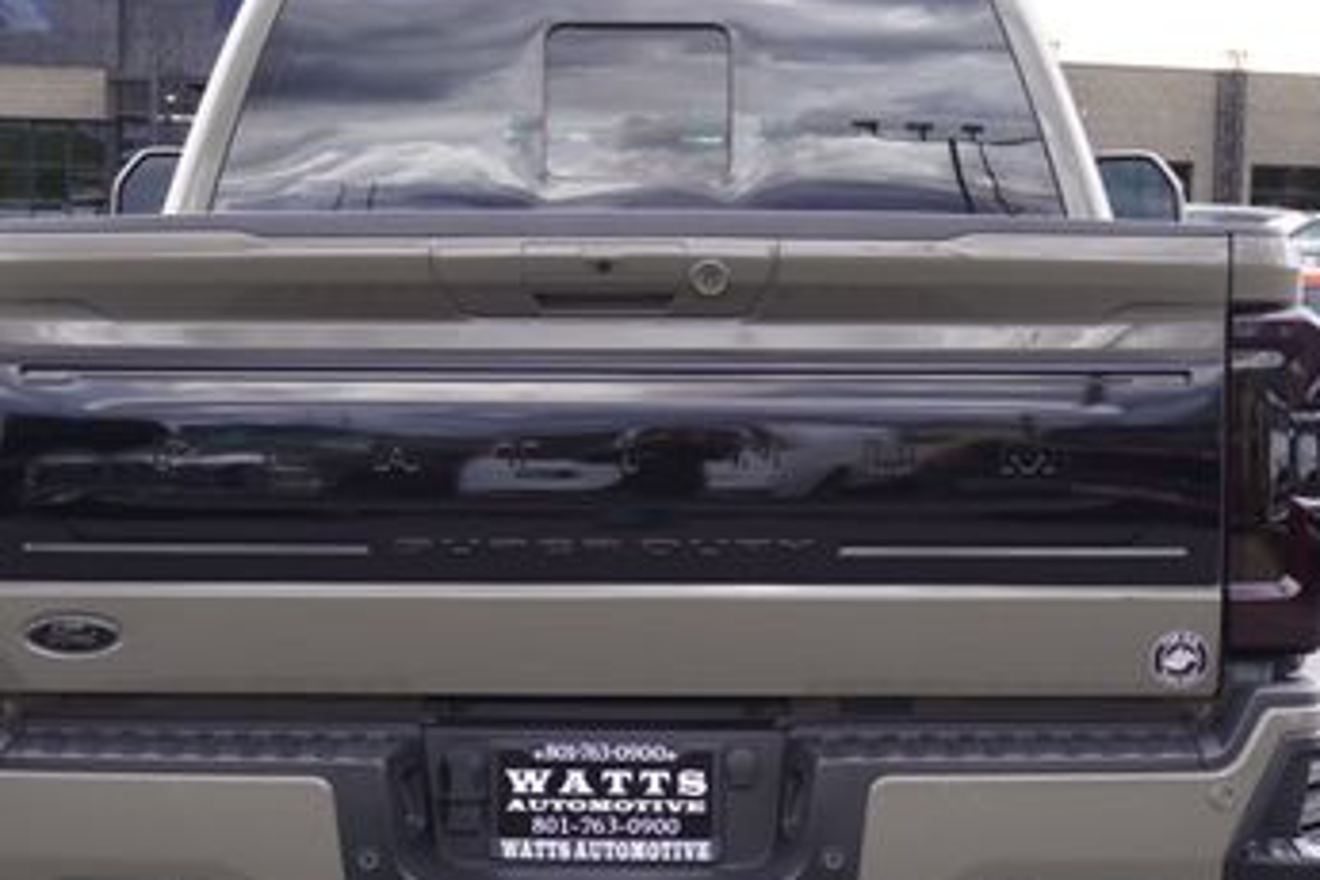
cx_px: 673
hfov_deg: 22.2
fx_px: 3370
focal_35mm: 92
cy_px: 654
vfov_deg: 14.8
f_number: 6.3
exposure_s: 1/80
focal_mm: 33
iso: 100
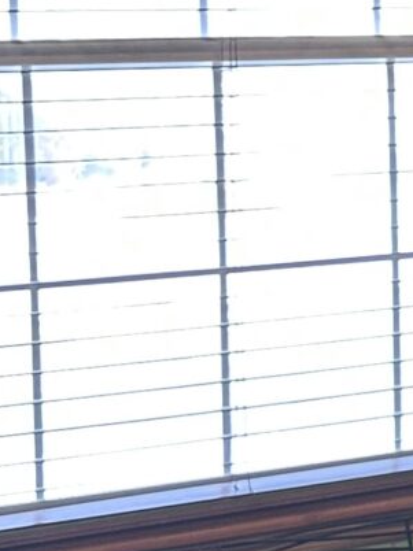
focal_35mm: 153
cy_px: 175
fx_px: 2436
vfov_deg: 12.9
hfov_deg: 8.5
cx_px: 1132
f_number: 1.78
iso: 160
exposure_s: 1/120
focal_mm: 6.86
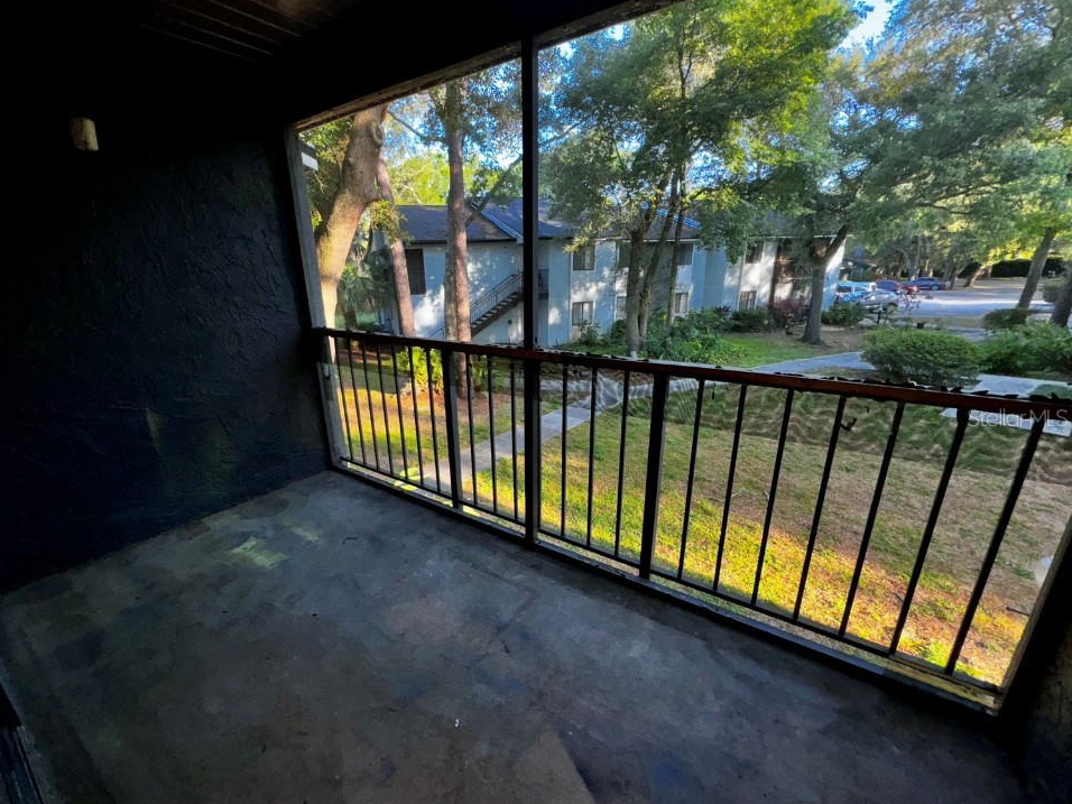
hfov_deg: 98.0
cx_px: 499
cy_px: 417
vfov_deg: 81.7
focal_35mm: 15
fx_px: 465
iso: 80
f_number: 2.2
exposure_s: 1/122
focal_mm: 2.22
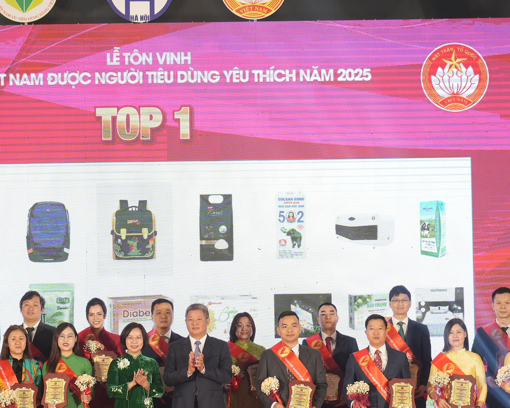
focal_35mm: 169
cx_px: 167
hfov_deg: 11.4
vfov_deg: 9.1
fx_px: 2551
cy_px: 238
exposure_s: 1/160
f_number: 4
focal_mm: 87
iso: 1000
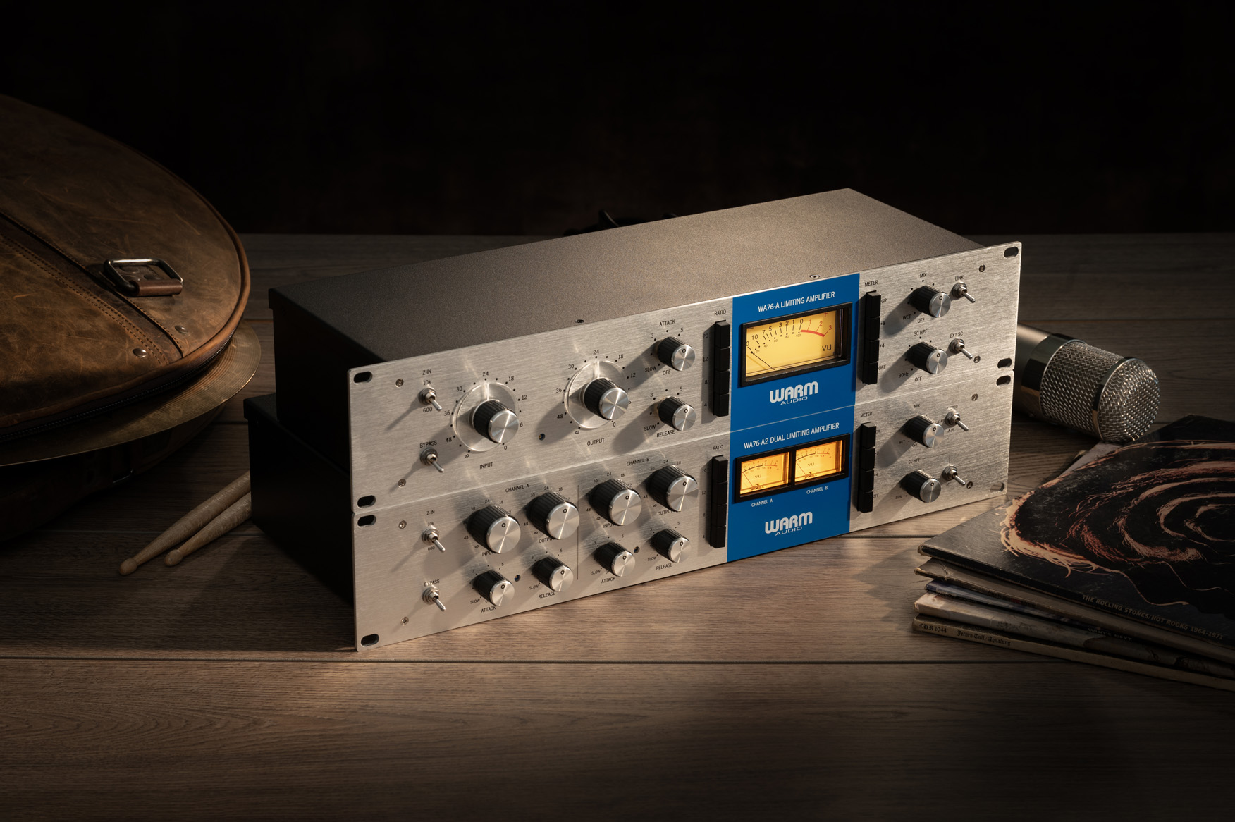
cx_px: 618
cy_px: 411
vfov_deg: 15.5
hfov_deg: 23.1
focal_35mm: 88
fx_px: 3017
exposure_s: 1/15
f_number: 10
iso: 400
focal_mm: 88
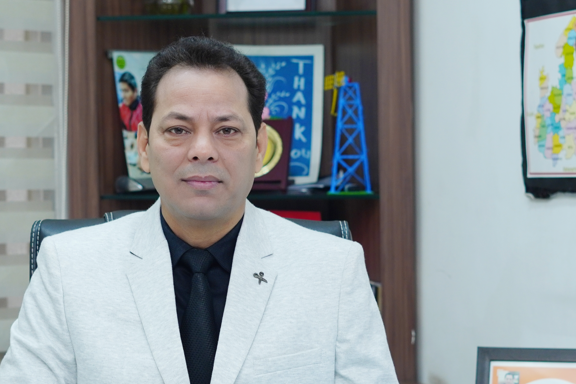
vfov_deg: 11.4
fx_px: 1920
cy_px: 259
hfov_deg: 17.0
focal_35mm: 120
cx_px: 194
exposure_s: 1/125
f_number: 3.5
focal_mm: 50
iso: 400
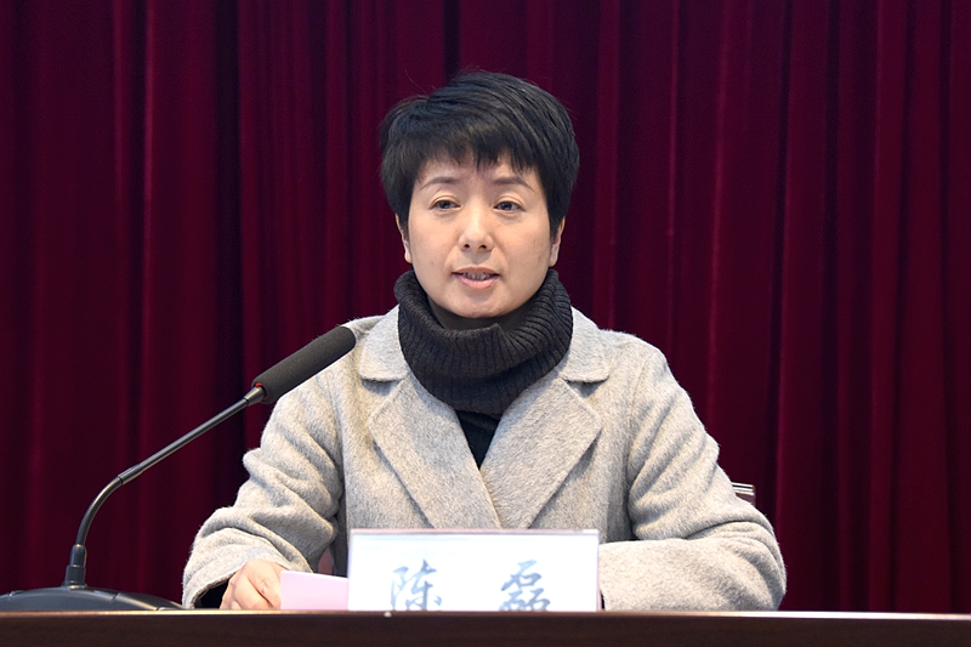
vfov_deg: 16.1
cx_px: 486
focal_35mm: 85
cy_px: 324
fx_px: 2292
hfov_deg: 23.9
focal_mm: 85
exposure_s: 1/80
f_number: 5
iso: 1600
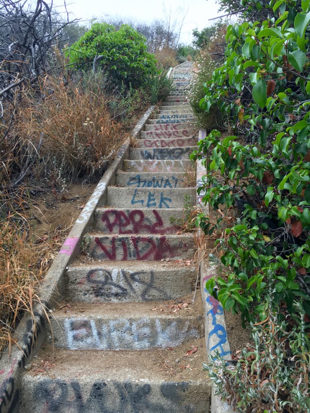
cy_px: 206
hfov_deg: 48.2
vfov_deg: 61.7
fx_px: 346
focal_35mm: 29
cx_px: 155
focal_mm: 4.15
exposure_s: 1/120
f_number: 2.2
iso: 25
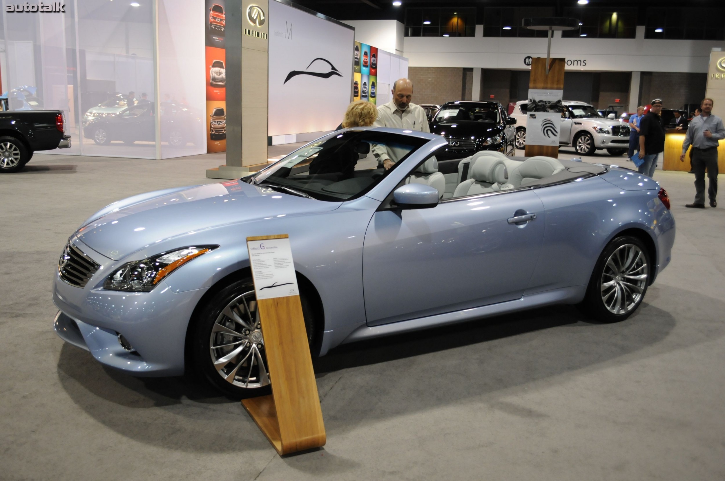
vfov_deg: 39.9
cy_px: 240
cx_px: 362
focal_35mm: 33
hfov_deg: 57.3
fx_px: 664
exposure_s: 1/50
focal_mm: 22
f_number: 4
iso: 800
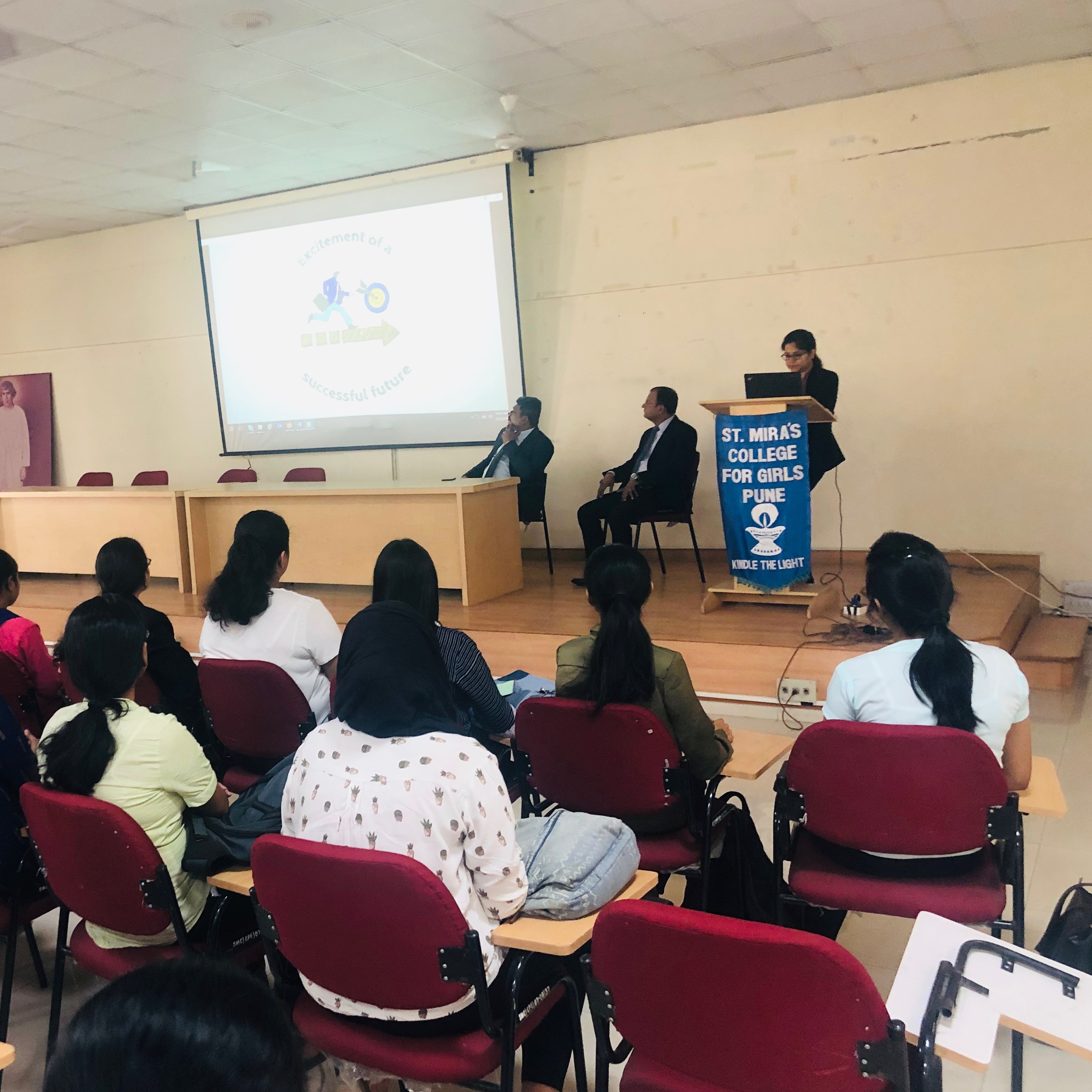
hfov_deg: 47.6
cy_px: 538
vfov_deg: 48.4
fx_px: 1213
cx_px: 359
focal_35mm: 34
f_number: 1.8
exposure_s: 1/17
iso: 80
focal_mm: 4
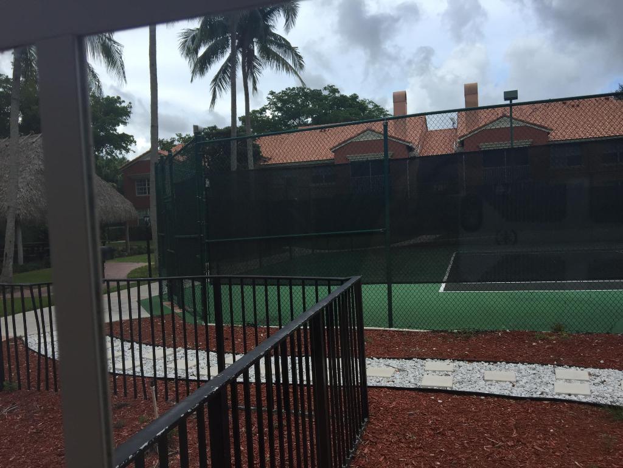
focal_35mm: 29
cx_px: 312
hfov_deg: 61.7
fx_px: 522
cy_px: 234
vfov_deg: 48.2
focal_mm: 4.15
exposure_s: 1/989
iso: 32
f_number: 2.2
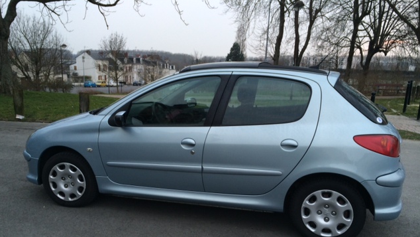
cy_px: 157
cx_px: 209
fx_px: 368
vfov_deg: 35.3
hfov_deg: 59.5
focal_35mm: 33
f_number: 2.2
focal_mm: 4.12
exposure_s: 1/60
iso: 50
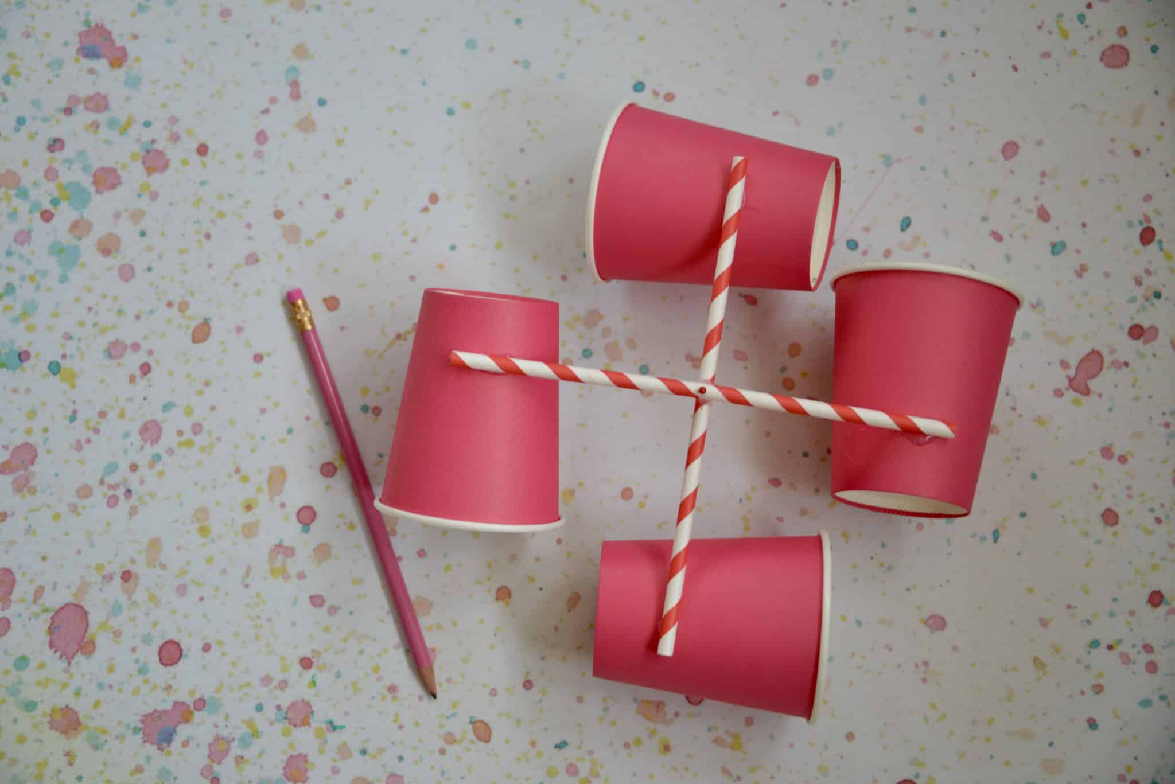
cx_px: 588
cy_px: 392
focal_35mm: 62
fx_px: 2024
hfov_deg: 32.4
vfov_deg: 21.9
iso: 400
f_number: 4.8
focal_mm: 62
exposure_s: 1/100
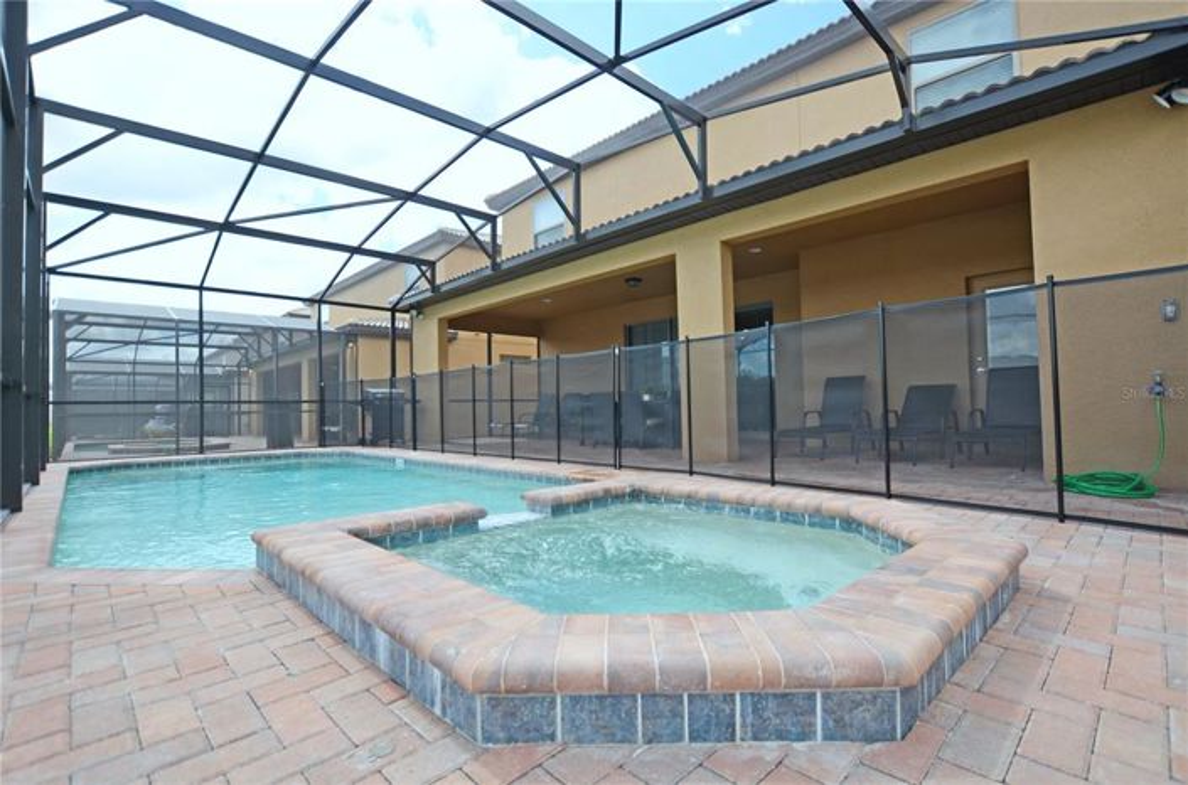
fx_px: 494
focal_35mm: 15
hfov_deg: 100.5
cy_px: 392
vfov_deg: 77.0
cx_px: 594
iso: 100
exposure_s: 1/250
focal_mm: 10
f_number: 4.5
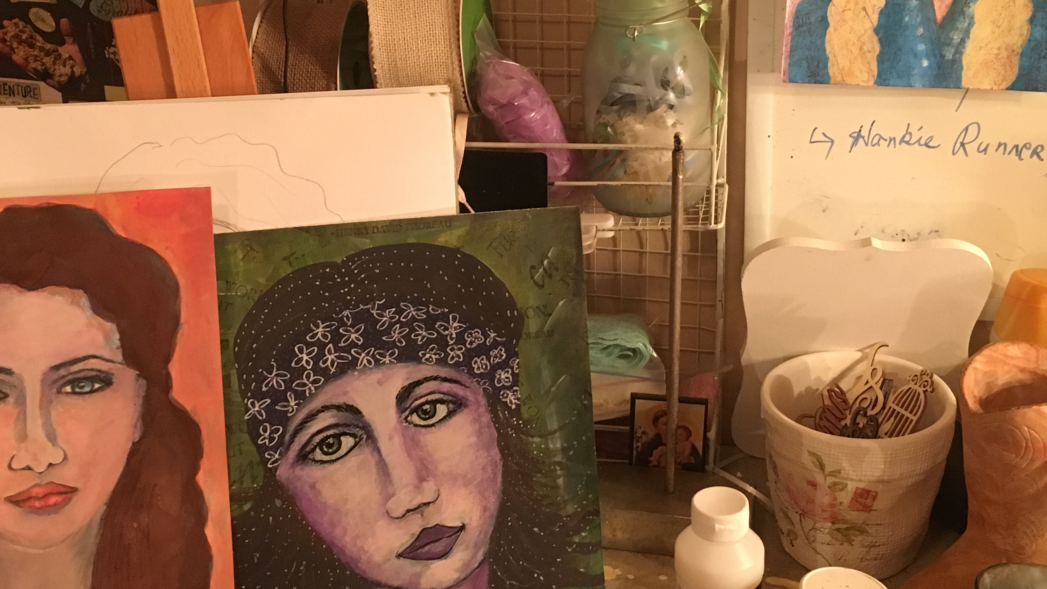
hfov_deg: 41.3
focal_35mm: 50
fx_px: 1388
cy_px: 213
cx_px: 528
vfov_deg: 23.9
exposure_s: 1/20
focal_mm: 4.15
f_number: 2.2
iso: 200
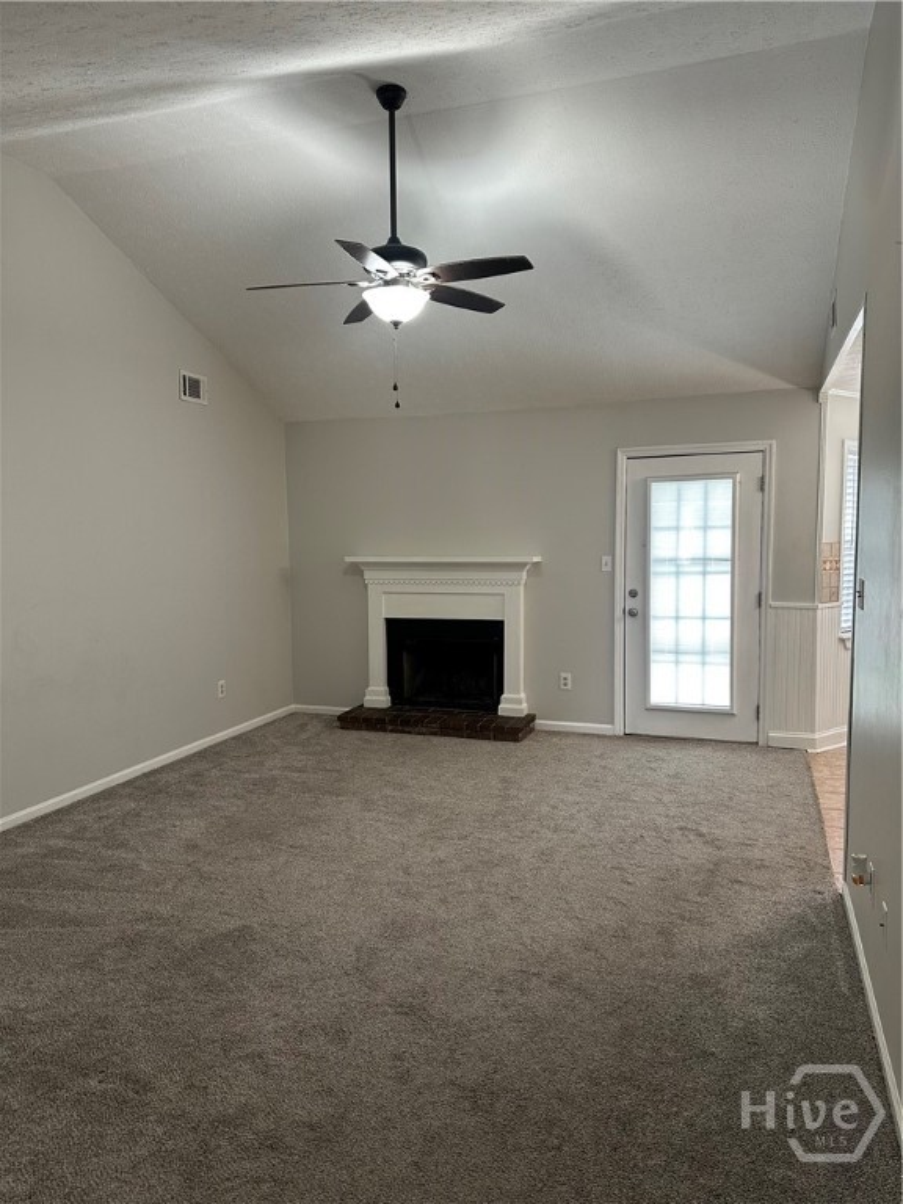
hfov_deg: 56.8
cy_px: 602
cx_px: 452
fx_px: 835
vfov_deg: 71.6
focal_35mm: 24
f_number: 1.78
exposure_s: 1/60
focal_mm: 6.86
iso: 200
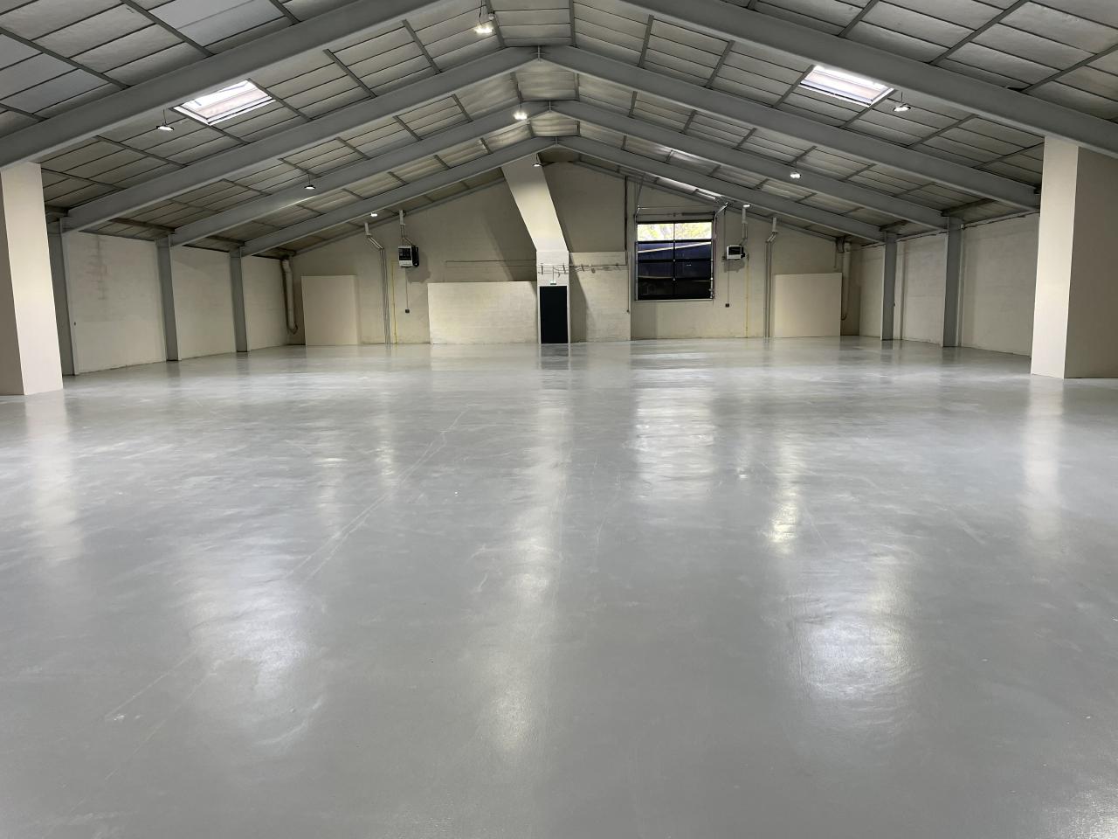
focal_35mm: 26
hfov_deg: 67.3
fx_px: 840
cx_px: 559
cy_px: 420
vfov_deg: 53.1
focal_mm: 4.2
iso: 100
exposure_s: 1/100
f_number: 1.6
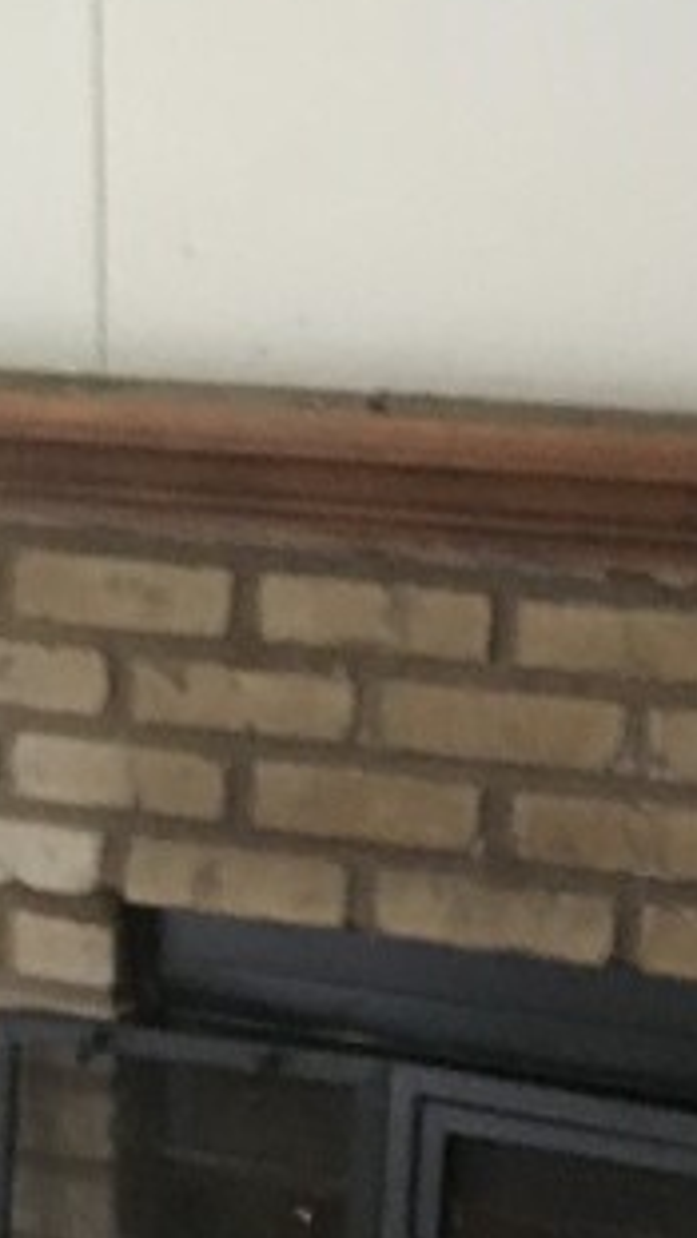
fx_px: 2562
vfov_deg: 27.2
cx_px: 554
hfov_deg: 15.4
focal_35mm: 78
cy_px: 577
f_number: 2.2
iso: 500
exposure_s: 1/15
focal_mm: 4.15
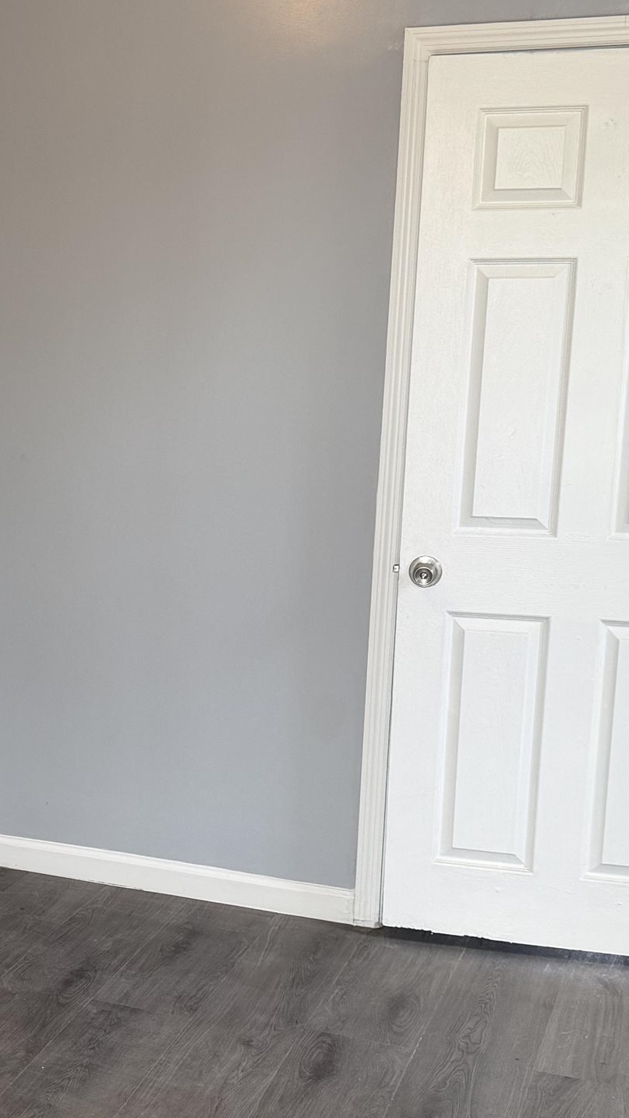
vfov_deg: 37.2
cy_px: 622
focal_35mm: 56
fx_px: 1660
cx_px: -39
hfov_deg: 20.6
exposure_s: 1/121
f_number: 1.78
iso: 80
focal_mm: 6.76
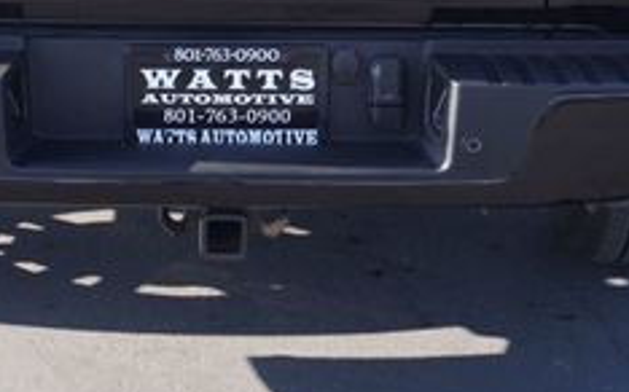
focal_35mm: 109
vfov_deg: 11.6
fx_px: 1868
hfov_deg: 19.0
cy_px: -156
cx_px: 183
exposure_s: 1/100
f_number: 5.6
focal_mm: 26
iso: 100
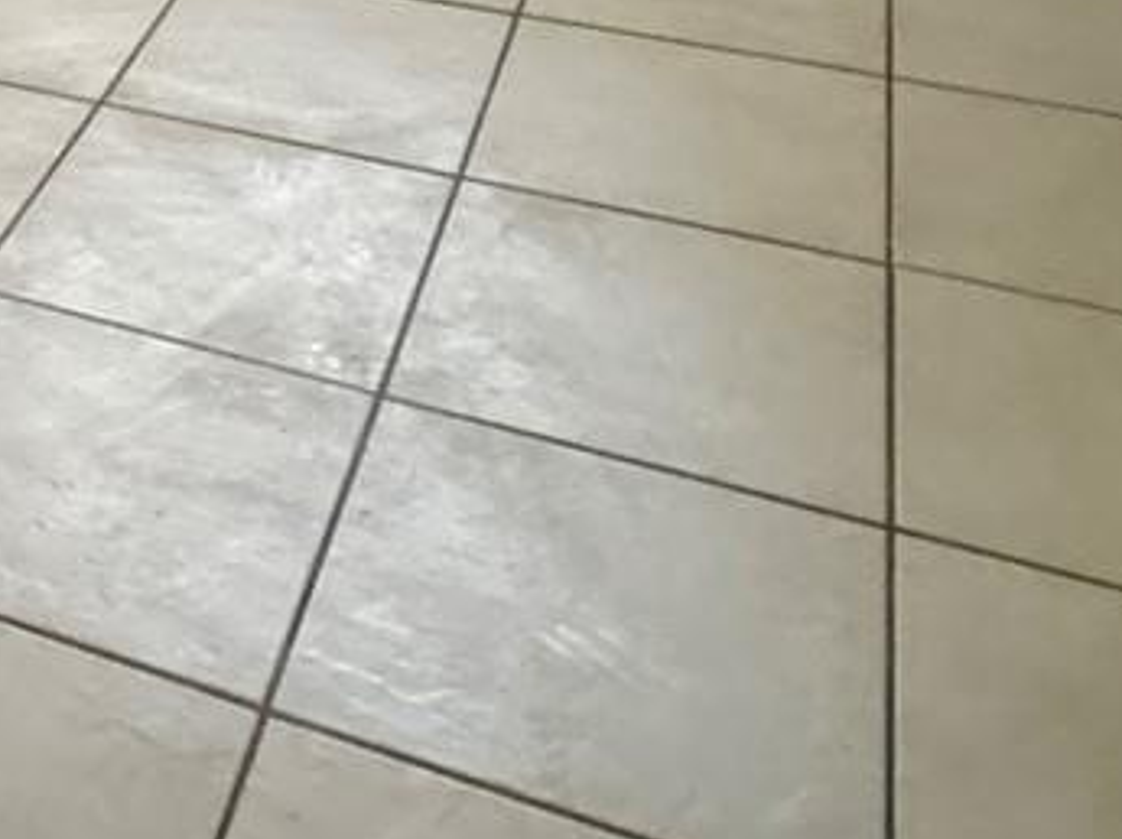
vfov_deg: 17.2
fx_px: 2105
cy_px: -790
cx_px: -286
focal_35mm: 65
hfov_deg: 26.0
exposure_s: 1/24
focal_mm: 2.22
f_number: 2.2
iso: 2000
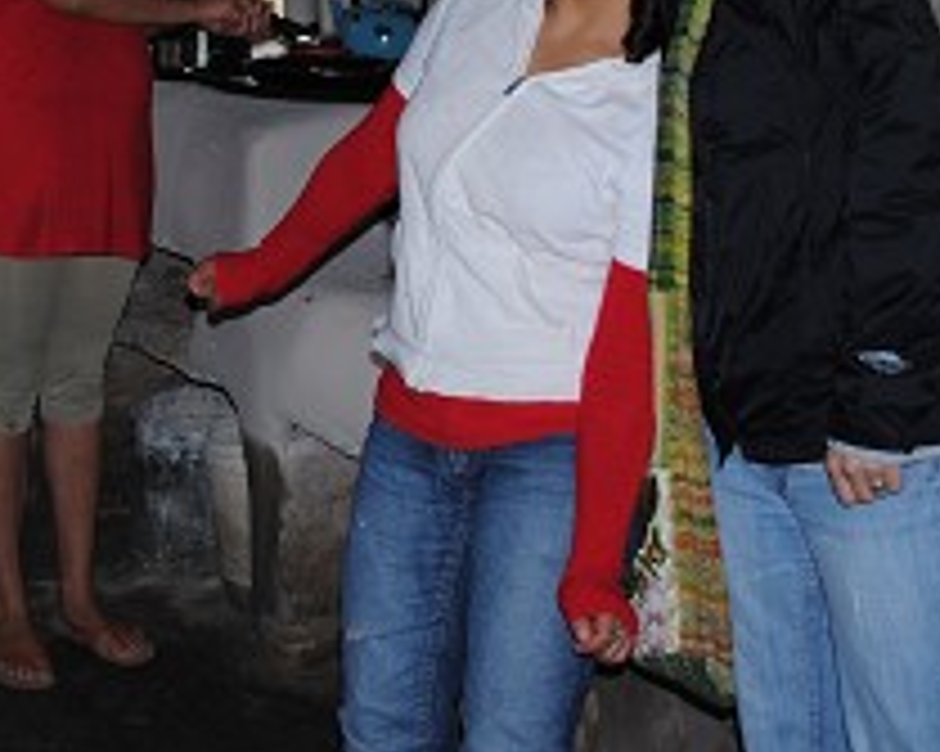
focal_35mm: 84
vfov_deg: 17.9
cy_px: 47
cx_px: 180
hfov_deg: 22.4
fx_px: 2336
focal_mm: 26
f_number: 4.2
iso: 200
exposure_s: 1/60
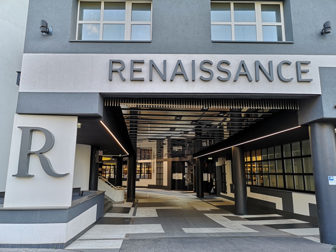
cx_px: 168
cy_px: 126
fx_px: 262
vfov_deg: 51.4
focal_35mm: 27
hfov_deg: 65.3
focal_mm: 3.95
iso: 50
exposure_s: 1/126
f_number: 1.8
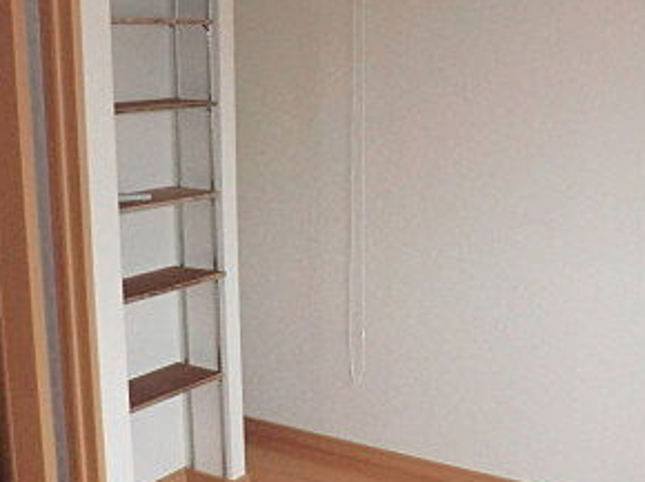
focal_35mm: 53
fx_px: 987
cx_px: 420
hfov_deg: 35.9
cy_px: 300
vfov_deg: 27.4
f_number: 3.2
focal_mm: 4.3
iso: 320
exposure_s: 1/60
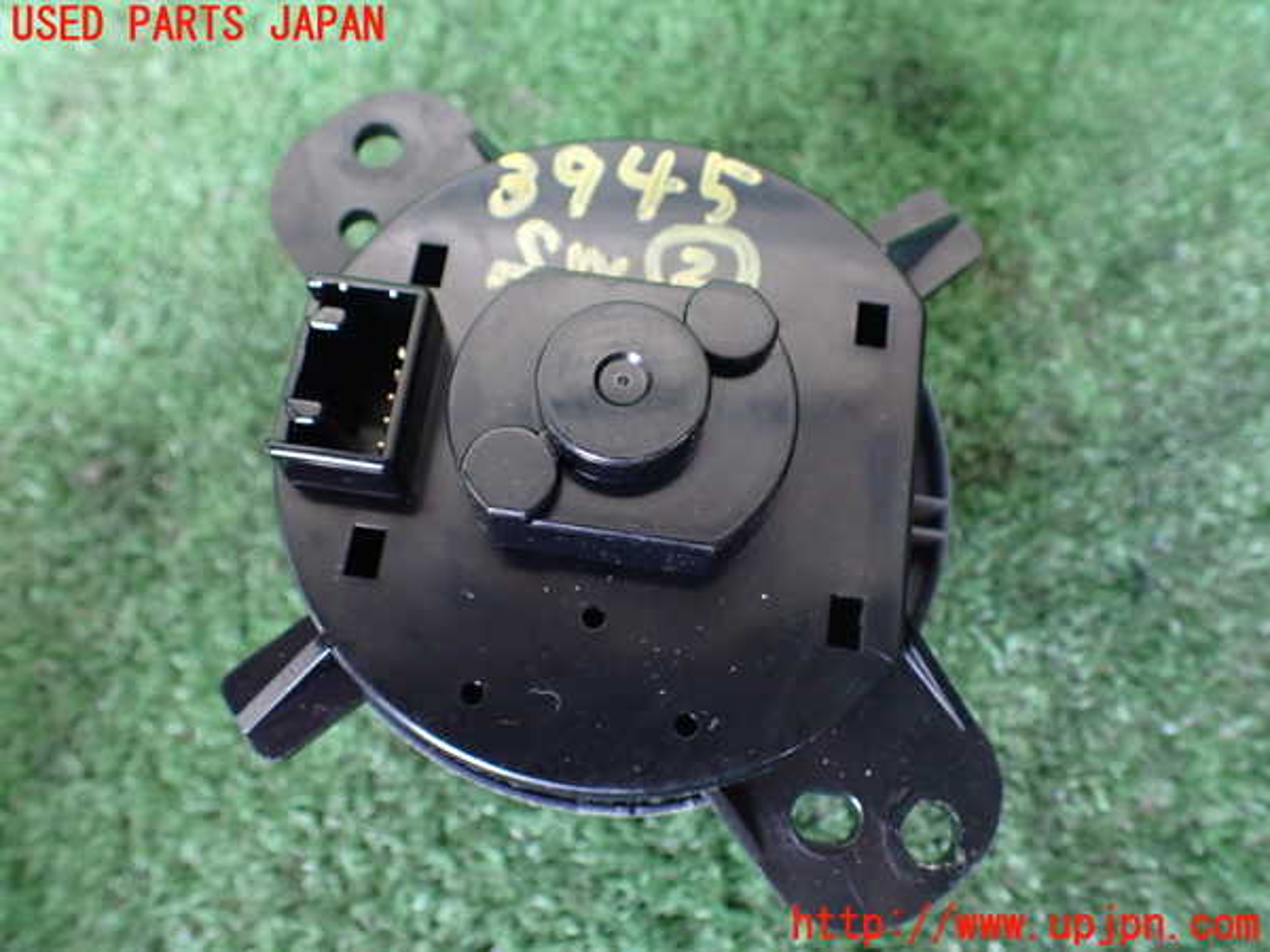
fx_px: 1101
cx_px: 635
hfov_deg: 60.0
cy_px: 476
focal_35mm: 30
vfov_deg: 46.8
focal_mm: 5.4
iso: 800
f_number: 2.3
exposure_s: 1/40
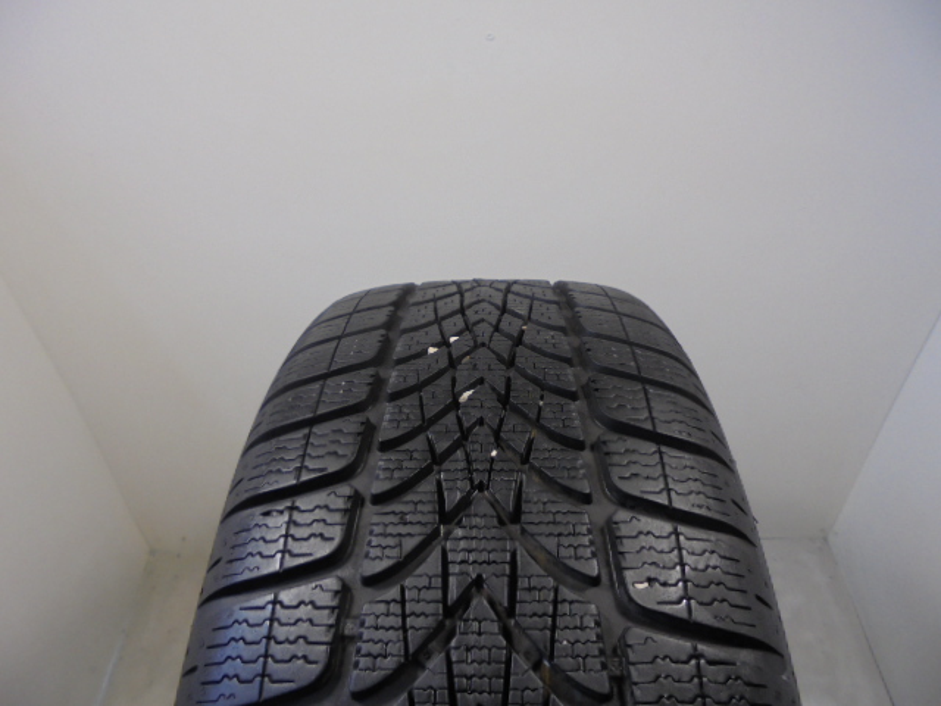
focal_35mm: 26
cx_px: 470
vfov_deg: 53.1
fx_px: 707
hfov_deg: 67.3
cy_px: 353
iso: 100
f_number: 3.5
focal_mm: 4.6
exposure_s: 1/30
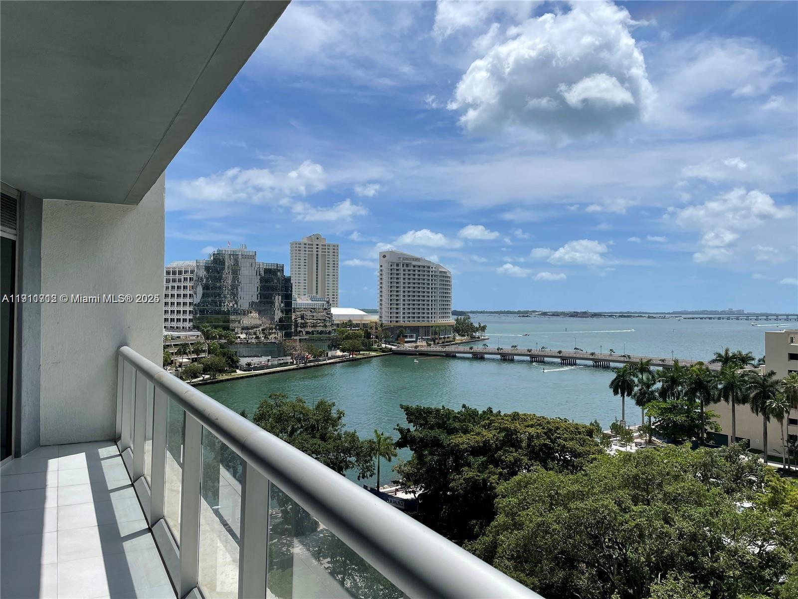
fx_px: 599
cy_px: 300
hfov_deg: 67.3
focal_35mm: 26
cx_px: 399
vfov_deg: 53.1
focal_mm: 4.2
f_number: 1.6
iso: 32
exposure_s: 1/7299
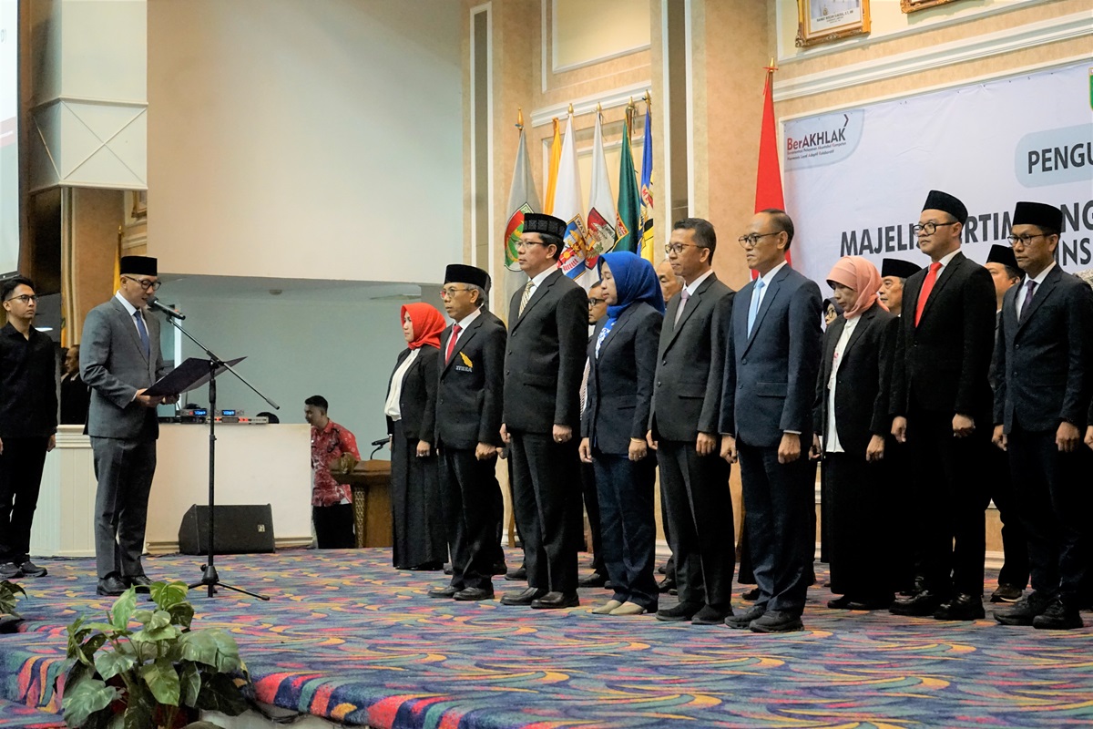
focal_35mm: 70
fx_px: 2125
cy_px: 364
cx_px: 546
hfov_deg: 28.8
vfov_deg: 19.5
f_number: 5.6
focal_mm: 70
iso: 6400
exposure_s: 1/125
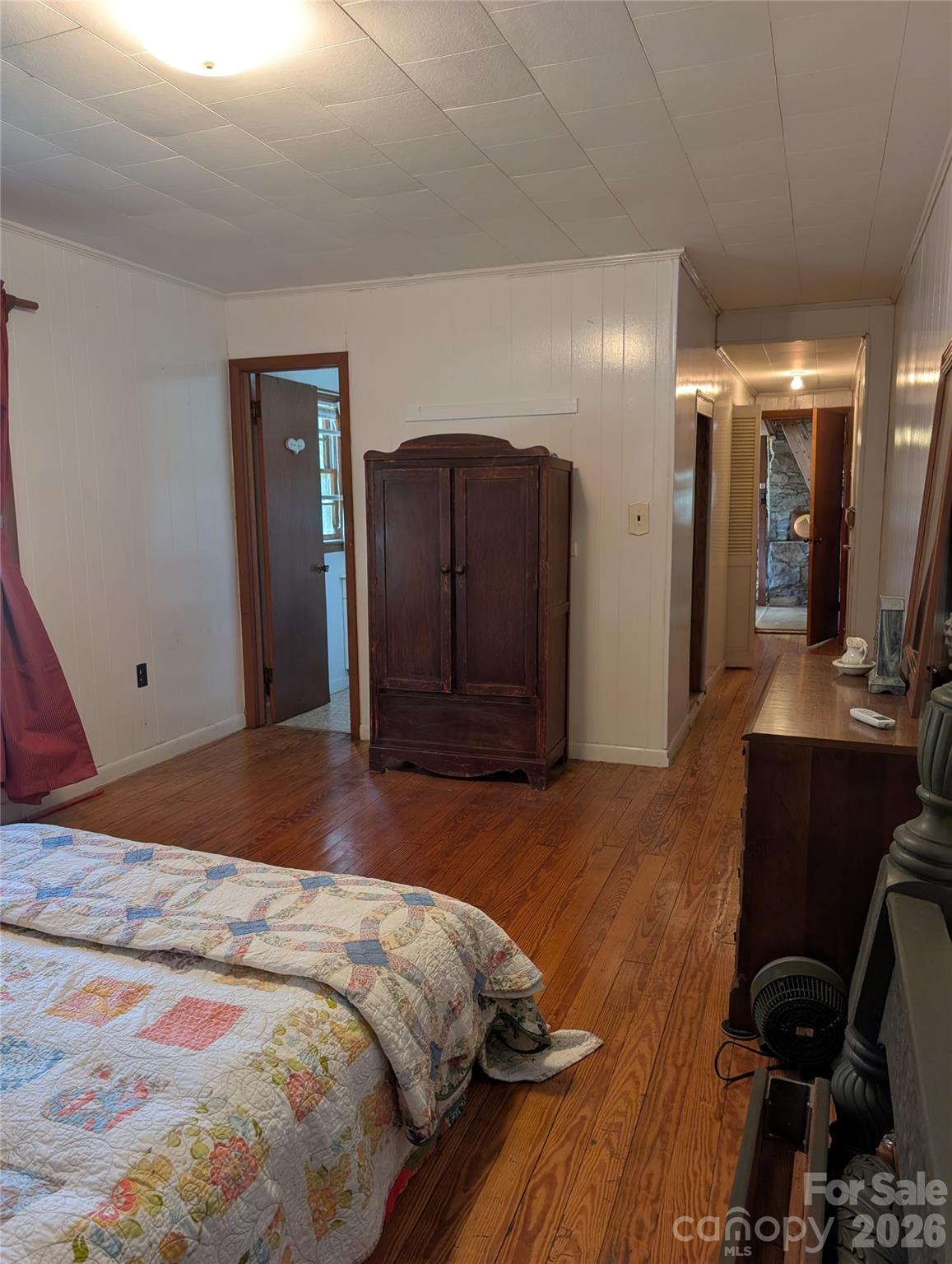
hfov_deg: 56.9
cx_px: 476
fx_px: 878
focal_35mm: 24
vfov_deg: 71.5
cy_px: 632
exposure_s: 1/60
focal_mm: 6.9
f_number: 1.68
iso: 172
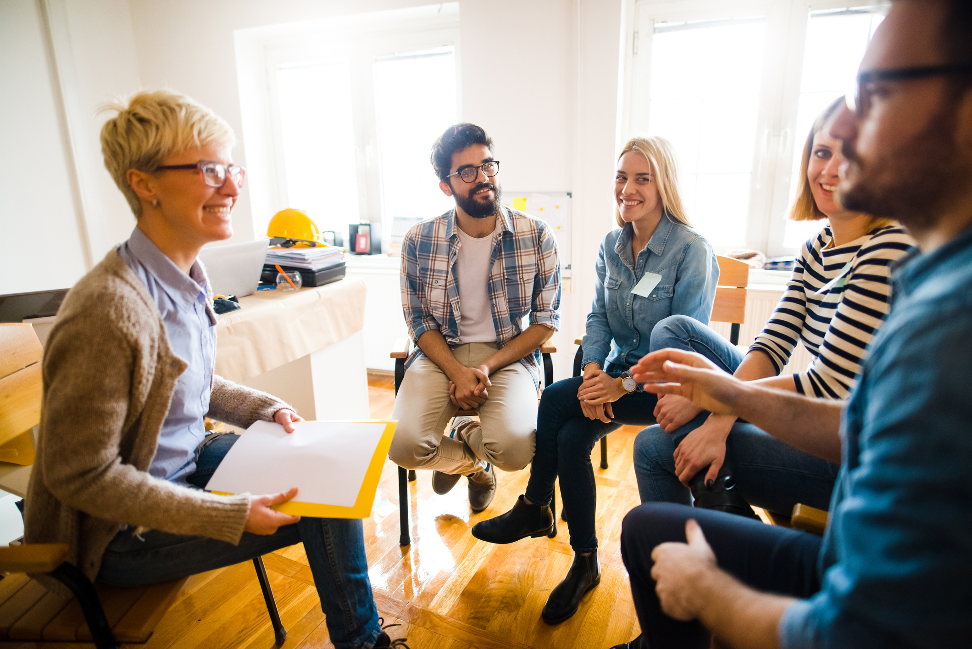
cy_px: 324
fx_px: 540
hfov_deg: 84.0
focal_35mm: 20
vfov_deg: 62.0
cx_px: 486
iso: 640
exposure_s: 1/125
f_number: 1.8
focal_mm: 20
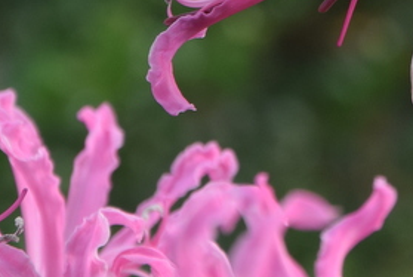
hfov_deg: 4.5
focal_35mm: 451
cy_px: -64
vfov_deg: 3.1
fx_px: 5187
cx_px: 491
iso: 360
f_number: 8
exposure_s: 1/250
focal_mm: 105
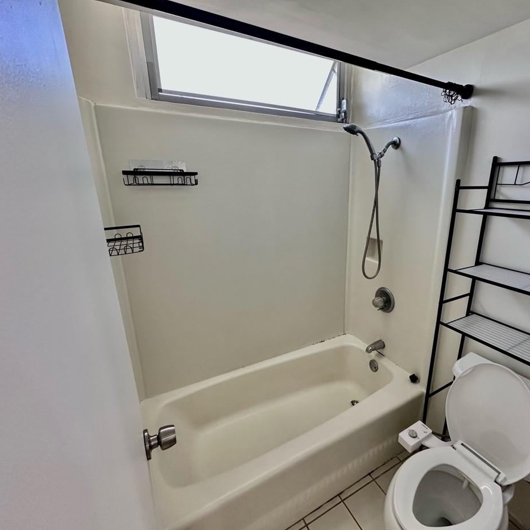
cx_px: 312
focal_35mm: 17
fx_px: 294
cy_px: 266
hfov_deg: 83.2
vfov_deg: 84.0
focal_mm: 2.22
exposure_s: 1/120
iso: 200
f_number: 2.2
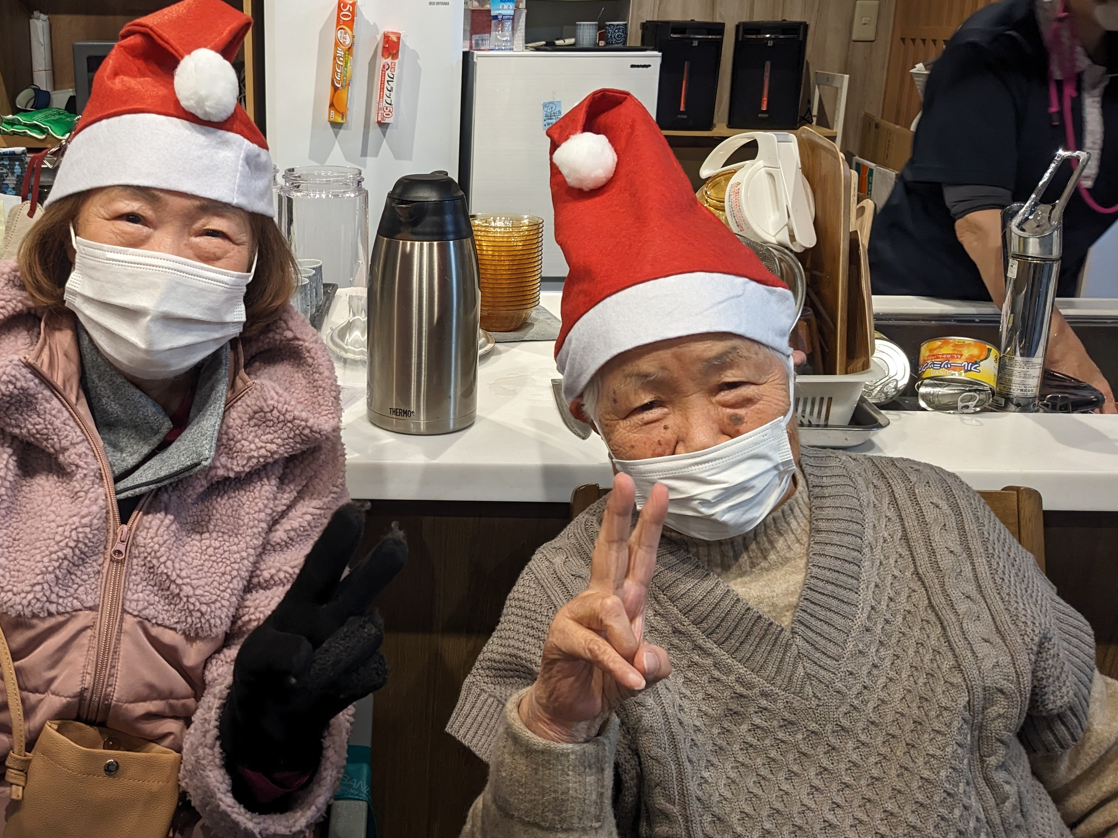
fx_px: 1163
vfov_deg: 39.6
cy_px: 356
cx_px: 377
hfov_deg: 50.5
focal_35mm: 36
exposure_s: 1/60
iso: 152
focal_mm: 4.38
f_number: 1.73
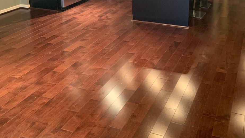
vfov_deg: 24.5
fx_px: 305
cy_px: 8
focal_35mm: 47
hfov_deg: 43.5
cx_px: 148
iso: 320
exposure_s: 1/40
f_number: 1.8
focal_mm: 4.25
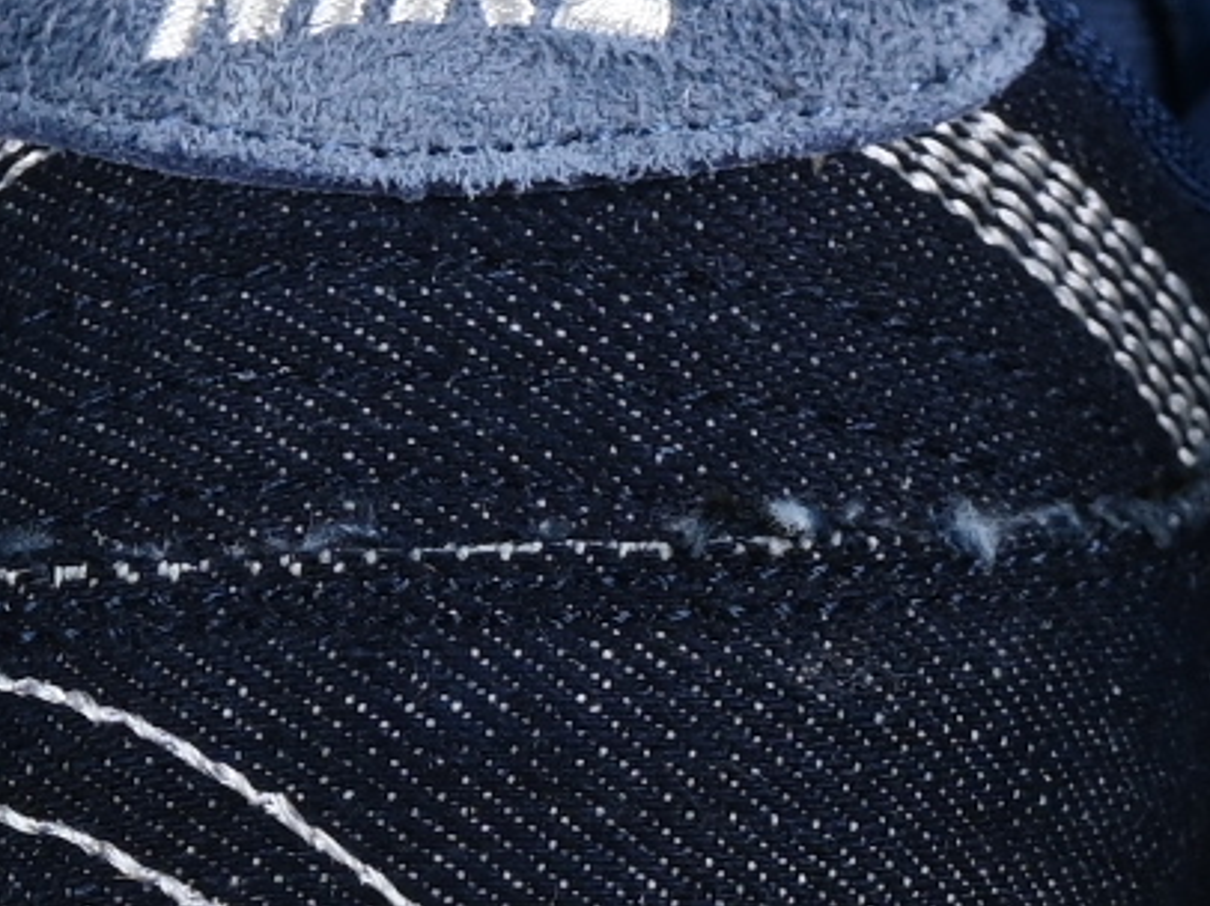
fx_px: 17292
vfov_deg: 3.0
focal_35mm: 495
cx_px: 1597
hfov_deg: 4.0
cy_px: 24
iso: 160
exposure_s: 1/200
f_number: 7.1
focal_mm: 50
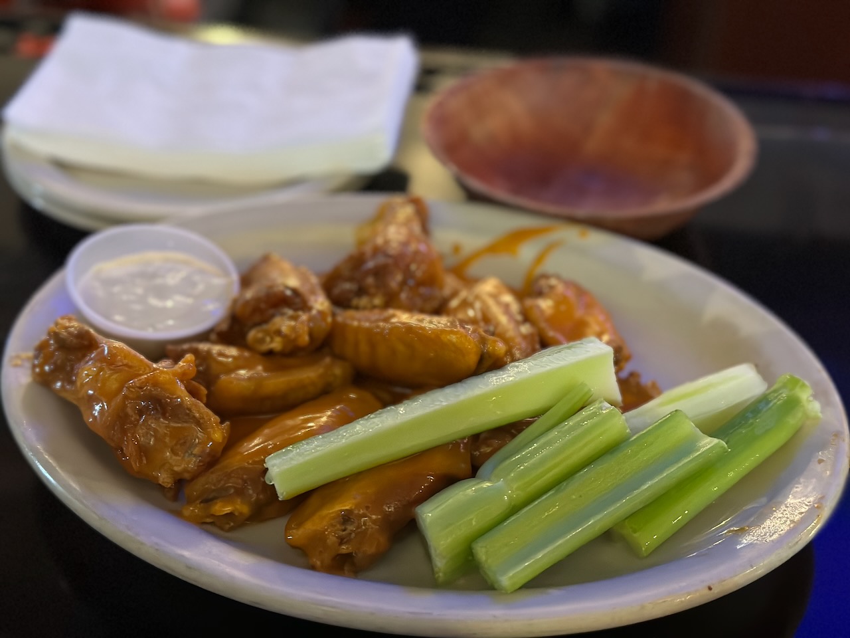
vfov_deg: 30.3
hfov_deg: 39.7
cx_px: 425
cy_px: 319
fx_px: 1179
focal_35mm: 48
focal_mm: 6.86
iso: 800
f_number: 1.78
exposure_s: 1/30
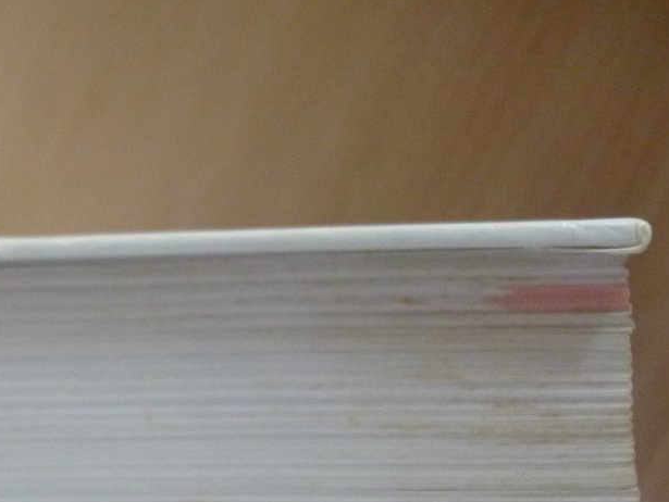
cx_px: 51
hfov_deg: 24.2
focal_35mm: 78
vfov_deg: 18.8
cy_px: 384
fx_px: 1508
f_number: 3.1
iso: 320
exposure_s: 1/60
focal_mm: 6.4
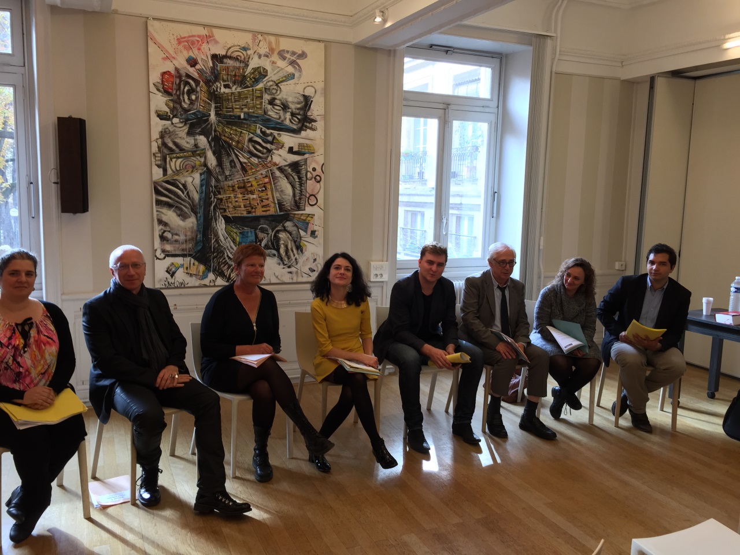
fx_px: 620
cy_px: 278
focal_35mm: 29
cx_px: 370
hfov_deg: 61.7
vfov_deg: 48.2
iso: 32
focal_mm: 4.15
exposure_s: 1/40
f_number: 2.2
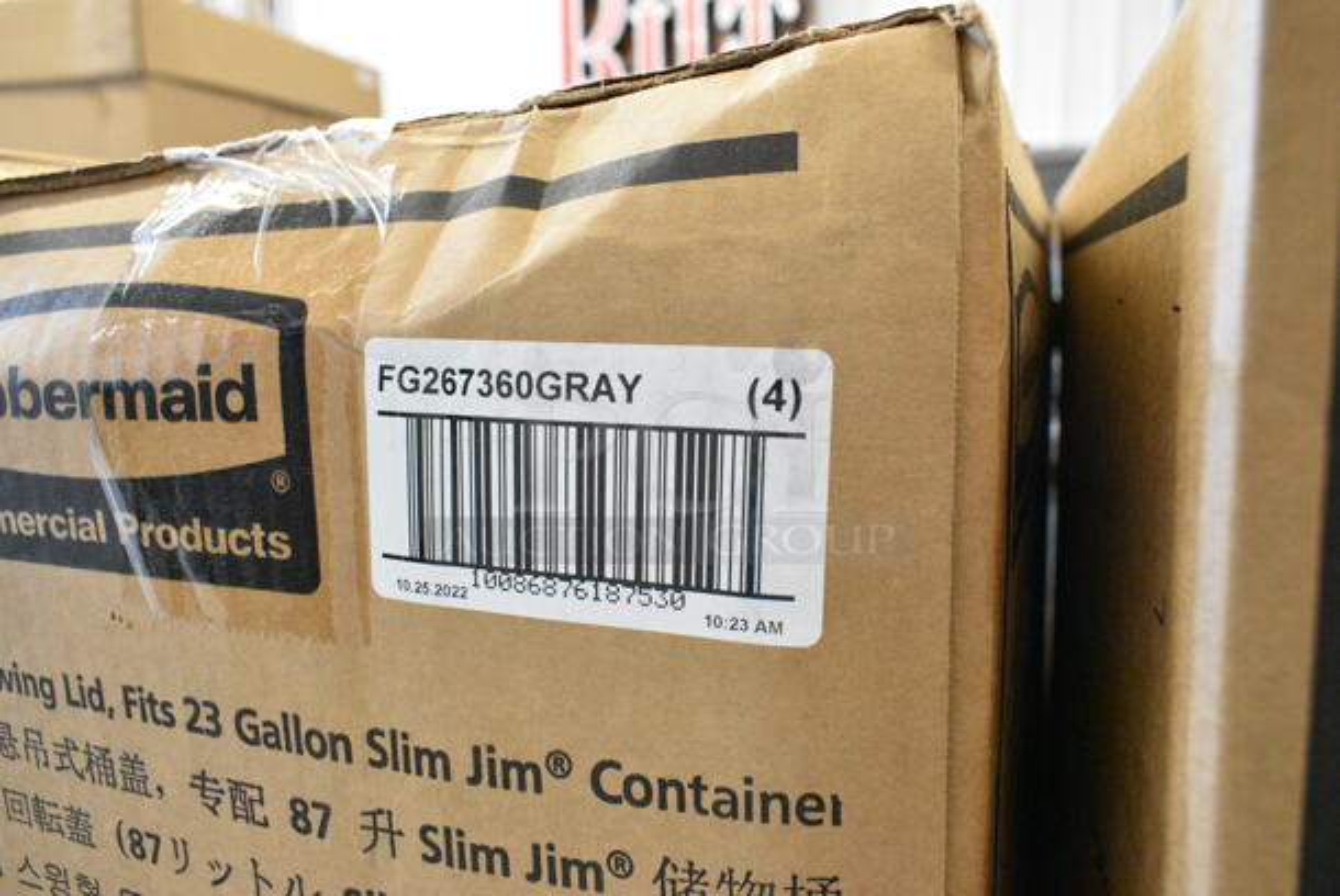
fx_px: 1006
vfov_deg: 48.0
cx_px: 670
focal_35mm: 27
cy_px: 448
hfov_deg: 67.3
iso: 6400
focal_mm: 18
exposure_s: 1/160
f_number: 6.3
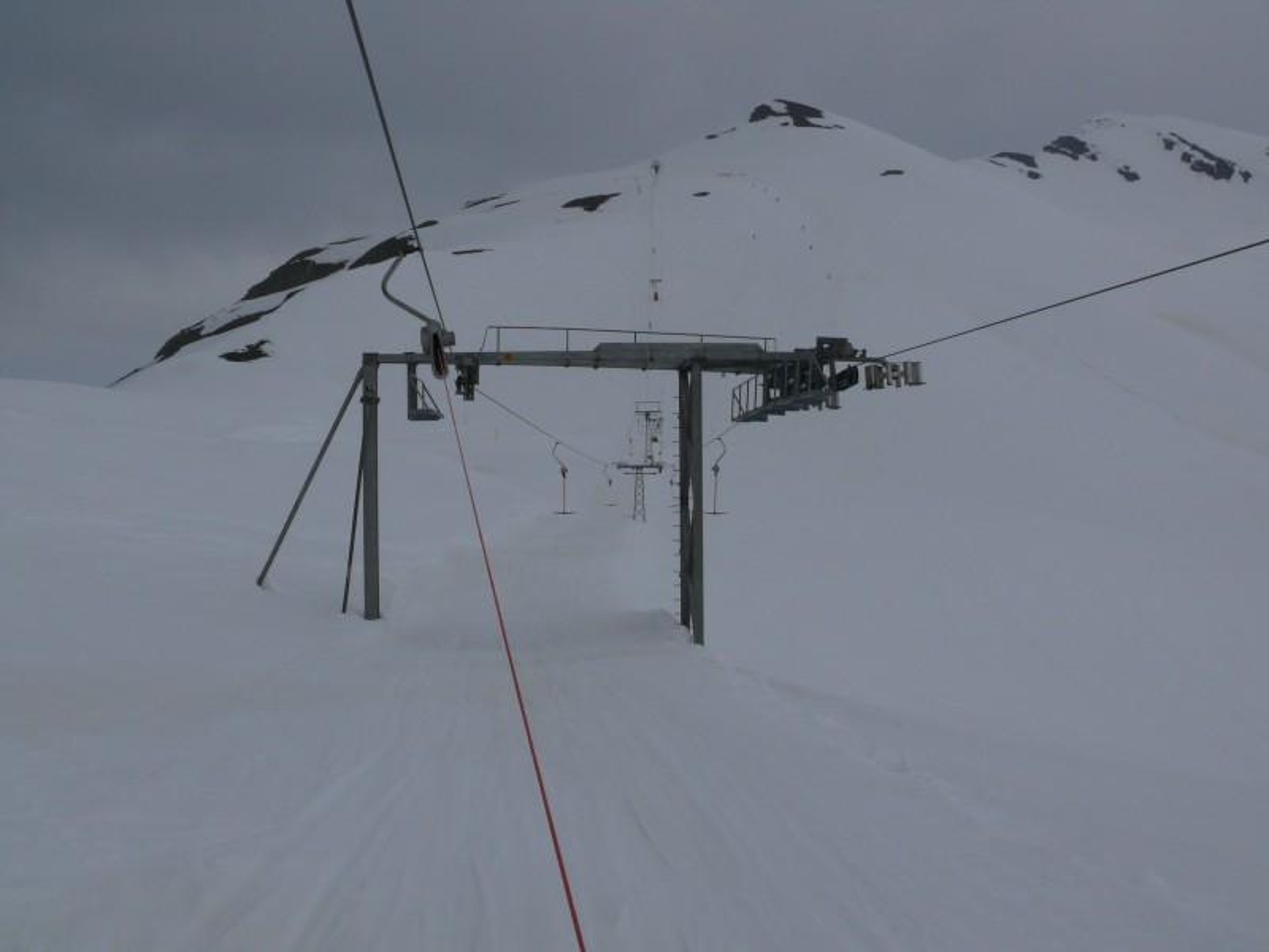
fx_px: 1283
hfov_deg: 52.6
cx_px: 634
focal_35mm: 35
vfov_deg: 40.7
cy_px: 476
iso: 100
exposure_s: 1/800
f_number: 9
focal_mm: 7.4
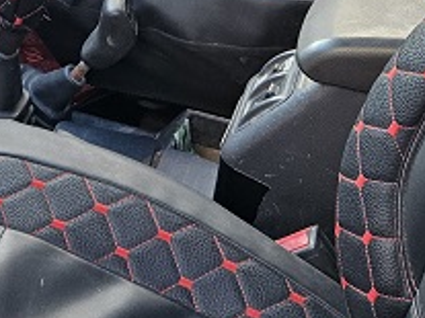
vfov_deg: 15.1
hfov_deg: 21.6
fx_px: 1092
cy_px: -187
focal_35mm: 89
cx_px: 55
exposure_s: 1/100
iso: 160
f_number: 1.8
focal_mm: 5.4
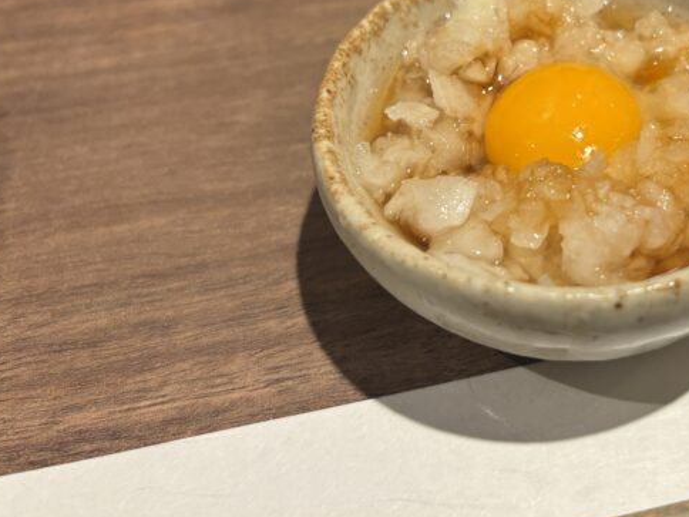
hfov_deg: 42.3
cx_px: 527
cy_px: 137
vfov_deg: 33.0
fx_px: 856
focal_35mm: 43
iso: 100
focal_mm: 5.96
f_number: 1.6
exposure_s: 1/100
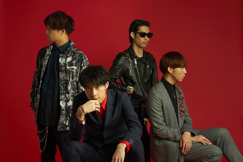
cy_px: 81
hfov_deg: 20.6
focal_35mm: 99
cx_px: 122
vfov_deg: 13.8
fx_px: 668
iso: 200
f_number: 11
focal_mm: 99
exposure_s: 1/125
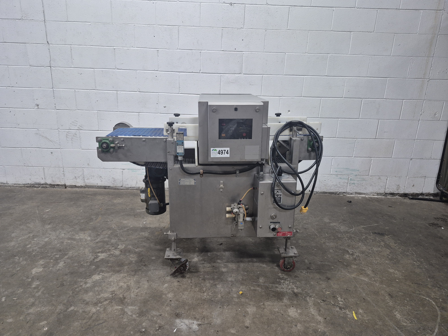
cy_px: 168
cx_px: 224
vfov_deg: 58.9
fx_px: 298
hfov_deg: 73.9
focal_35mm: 23
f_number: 1.8
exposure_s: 1/120
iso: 250
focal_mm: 5.4
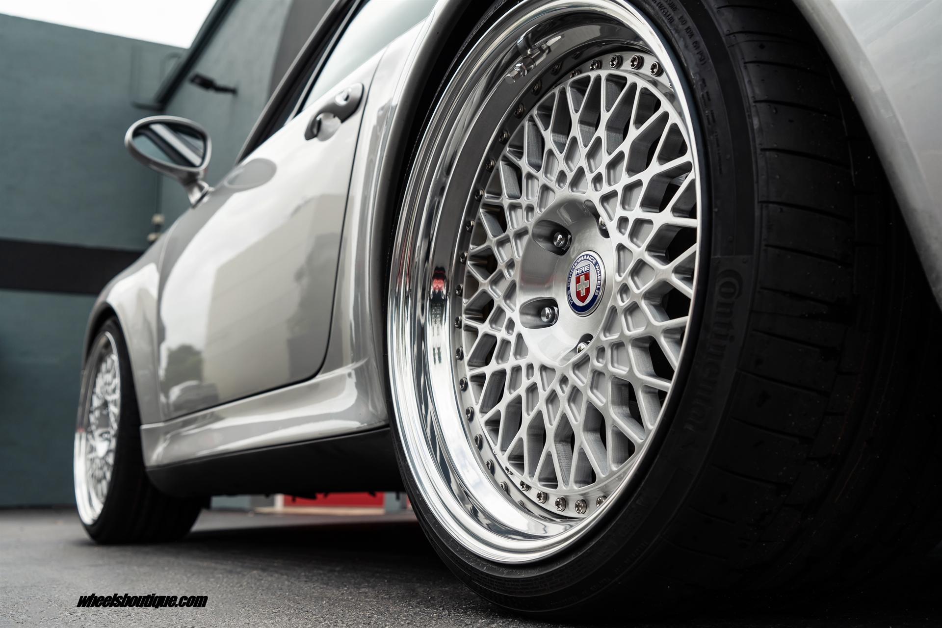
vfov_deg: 33.4
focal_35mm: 40
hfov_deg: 48.5
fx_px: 1047
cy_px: 314
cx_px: 471
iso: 200
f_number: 6.3
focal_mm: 40
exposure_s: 1/500
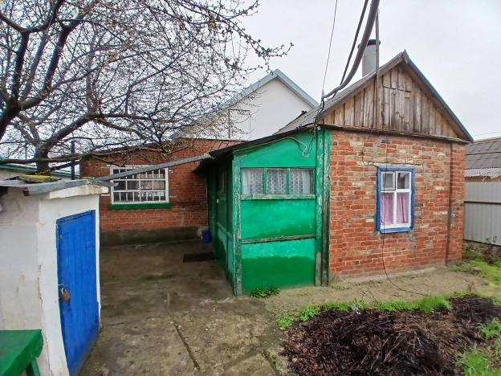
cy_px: 188
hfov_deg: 91.0
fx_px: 246
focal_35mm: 17
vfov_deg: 74.7
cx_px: 250
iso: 50
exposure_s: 1/199
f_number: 2.2
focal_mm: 1.4
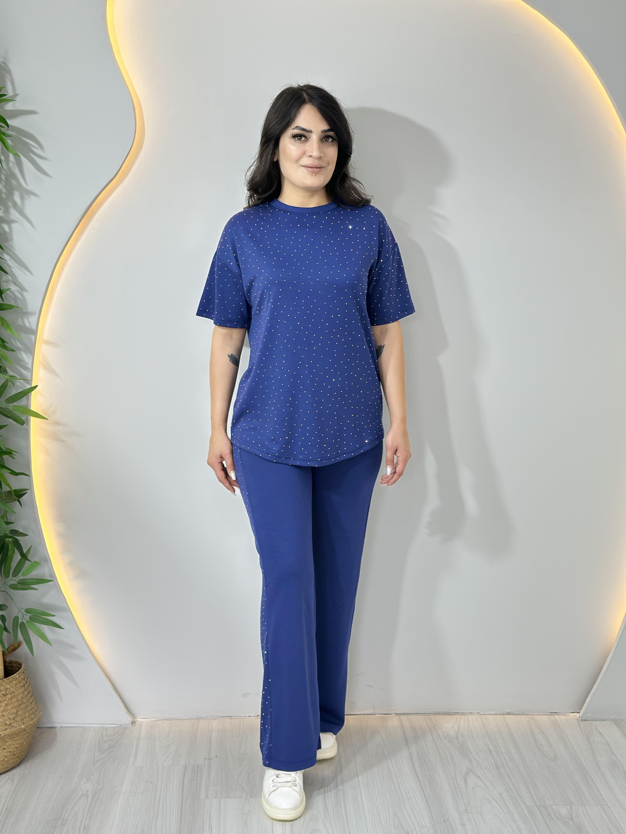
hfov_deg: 30.3
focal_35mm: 48
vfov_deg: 39.7
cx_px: 313
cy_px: 417
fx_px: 1157
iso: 64
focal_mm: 6.86
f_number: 1.78
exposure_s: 1/100
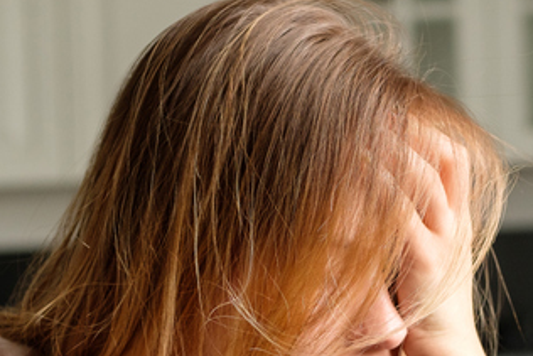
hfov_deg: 11.9
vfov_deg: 7.9
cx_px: 302
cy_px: 369
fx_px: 2548
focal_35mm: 172
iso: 640
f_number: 3.2
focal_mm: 50
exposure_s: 1/125
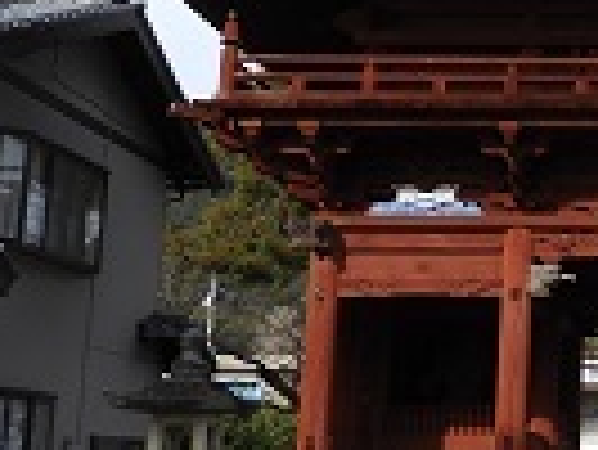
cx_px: 800
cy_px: 220
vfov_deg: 17.6
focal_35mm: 84
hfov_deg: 20.9
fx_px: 1452
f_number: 3.5
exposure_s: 1/640
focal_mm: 5
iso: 100
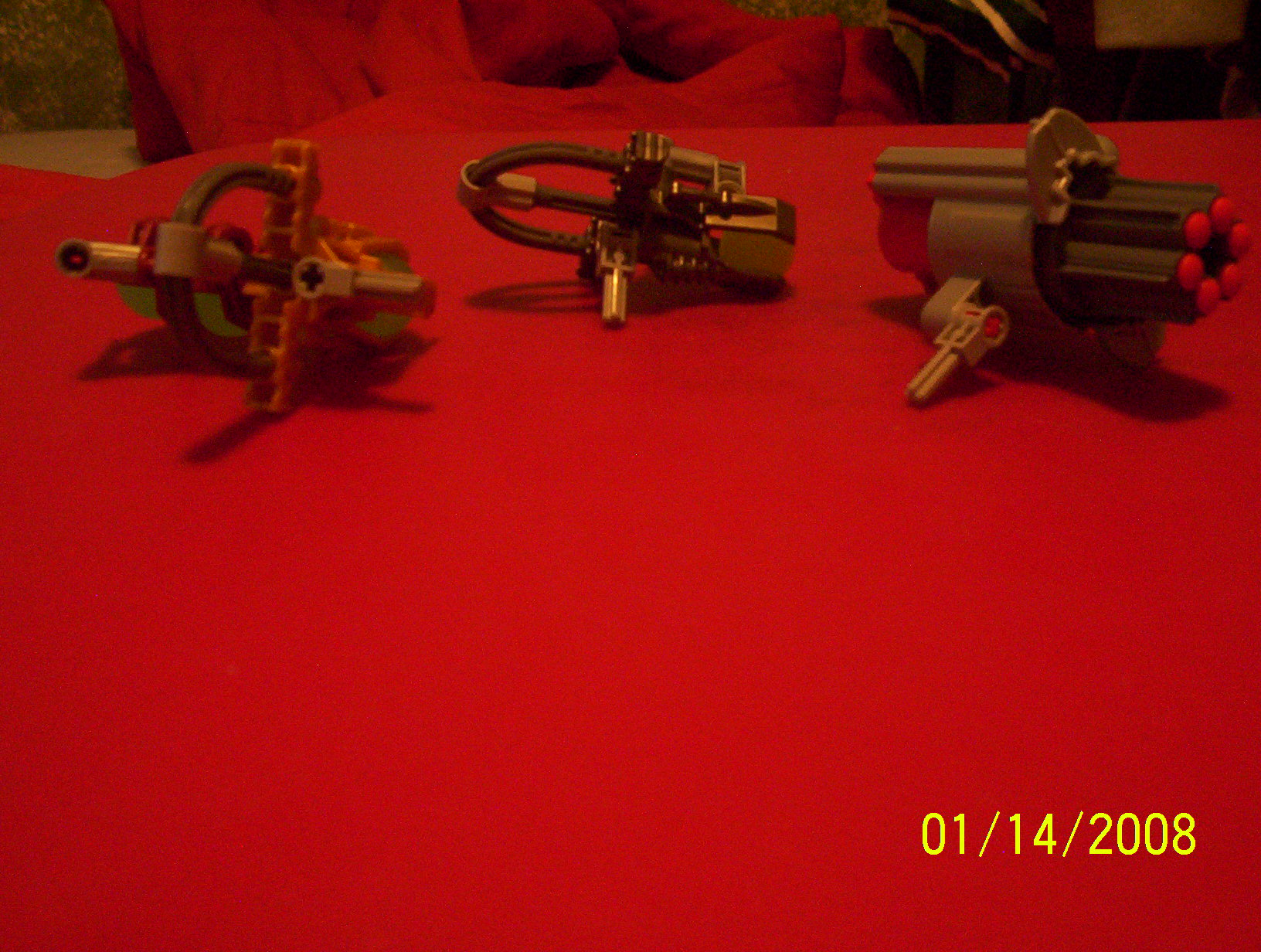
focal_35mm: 43
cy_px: 476
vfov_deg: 33.7
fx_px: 1570
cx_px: 630
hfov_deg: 43.8
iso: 200
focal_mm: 5.77
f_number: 2.73
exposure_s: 1/8
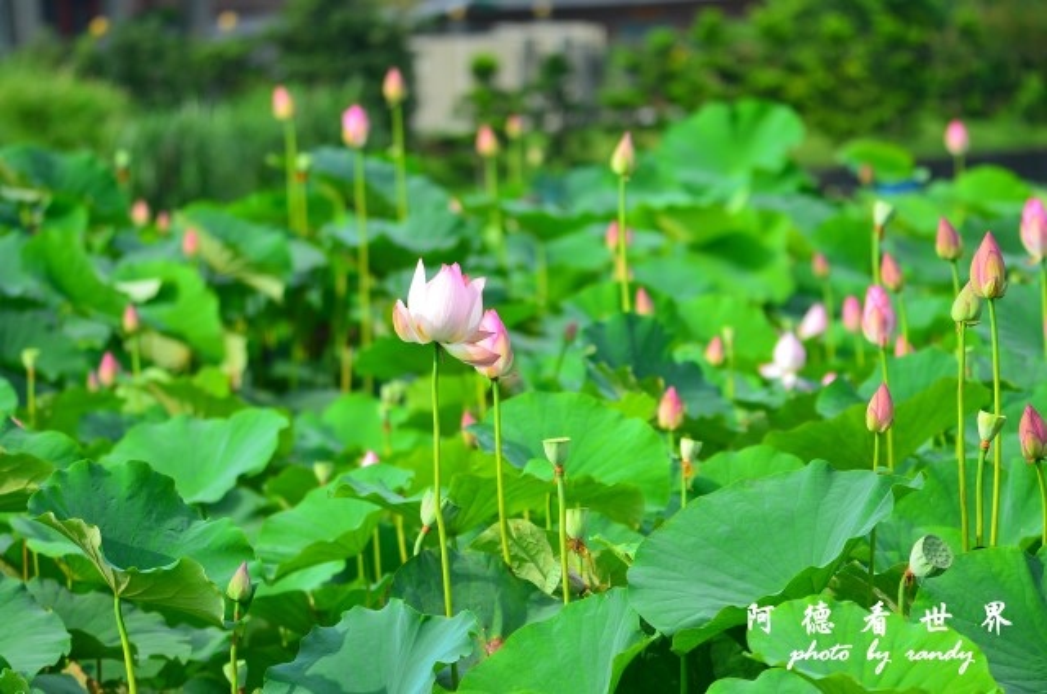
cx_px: 524
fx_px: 6531
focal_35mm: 225
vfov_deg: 6.1
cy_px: 347
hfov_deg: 9.2
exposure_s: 1/320
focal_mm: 150
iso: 100
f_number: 5.6
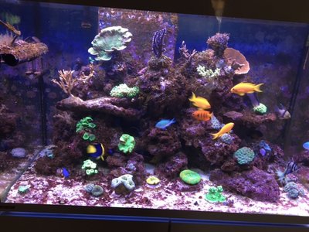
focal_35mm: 29
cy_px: 116
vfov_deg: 48.2
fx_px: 259
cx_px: 154
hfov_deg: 61.7
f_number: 2.2
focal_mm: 4.15
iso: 64
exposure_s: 1/33
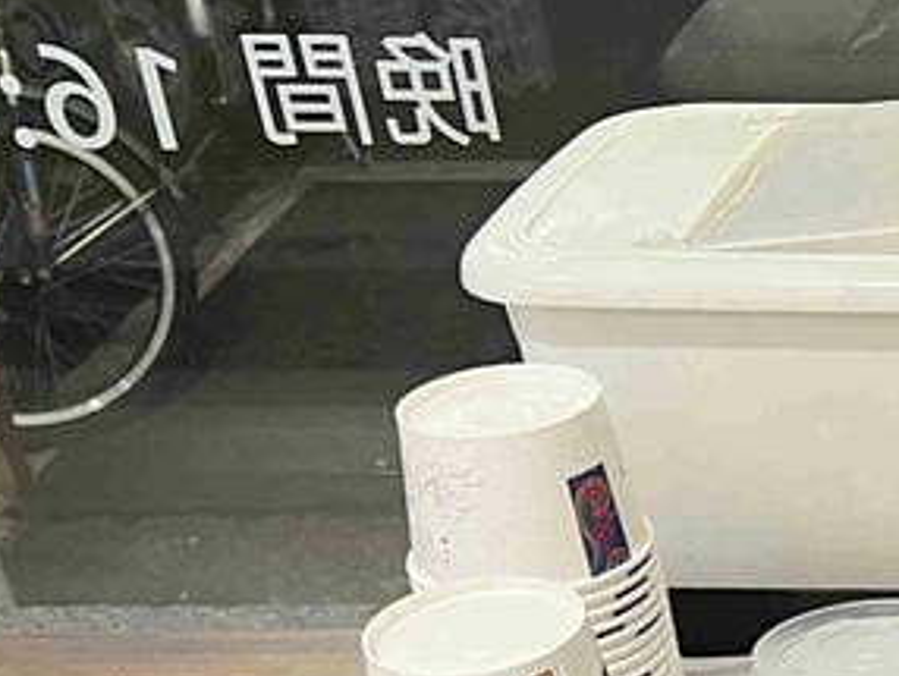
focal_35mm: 109
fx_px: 2833
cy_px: 799
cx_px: 1638
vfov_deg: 13.3
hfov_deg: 15.4
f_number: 1.5
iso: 100
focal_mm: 5.7
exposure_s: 1/60
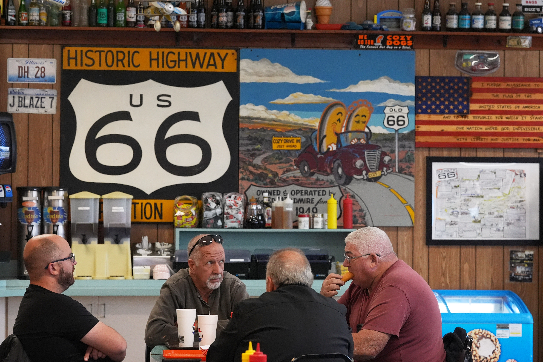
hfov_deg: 16.3
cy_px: 188
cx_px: 274
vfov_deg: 10.9
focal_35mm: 126
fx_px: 1900
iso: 4000
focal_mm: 118
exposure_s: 1/200
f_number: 5.6
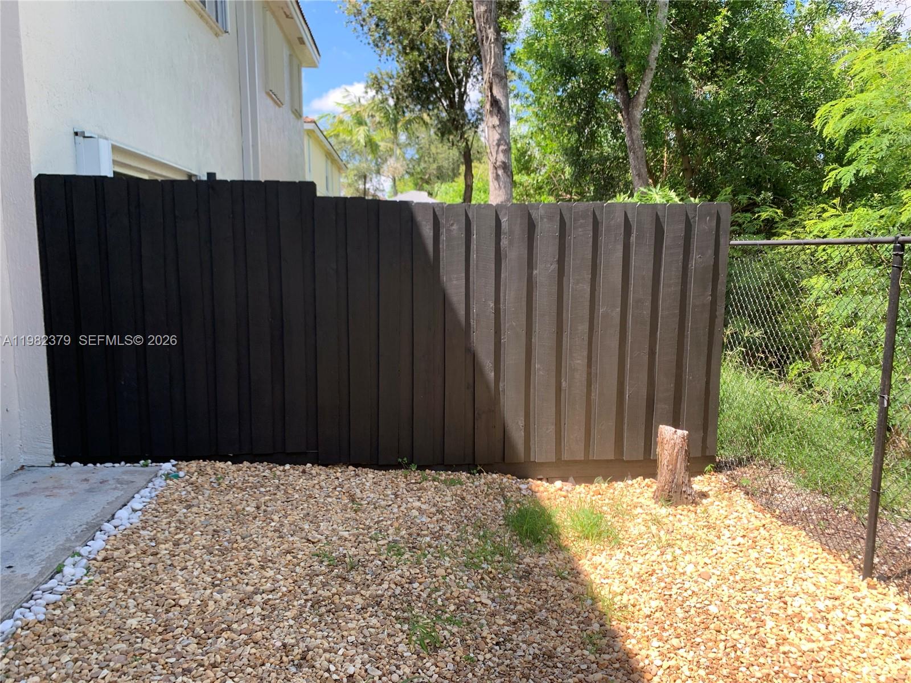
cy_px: 342
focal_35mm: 26
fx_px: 684
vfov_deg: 53.1
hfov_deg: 67.3
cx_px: 456
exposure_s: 1/332
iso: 25
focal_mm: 4.25
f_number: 1.8
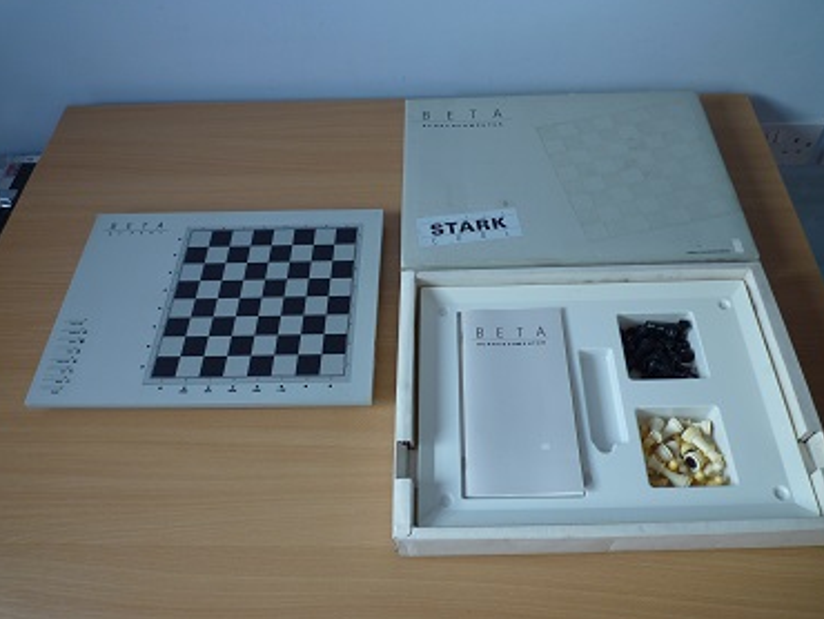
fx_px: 643
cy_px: 303
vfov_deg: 51.4
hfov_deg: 65.2
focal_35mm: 27
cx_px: 441
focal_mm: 4.4
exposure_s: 1/30
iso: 80
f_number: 2.8
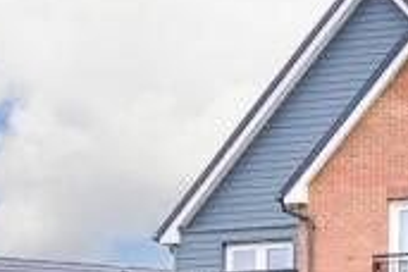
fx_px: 1020
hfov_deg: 16.5
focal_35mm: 90
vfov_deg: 13.6
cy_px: 493
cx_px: 845
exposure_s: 1/100
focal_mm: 10
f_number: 6.3
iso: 160
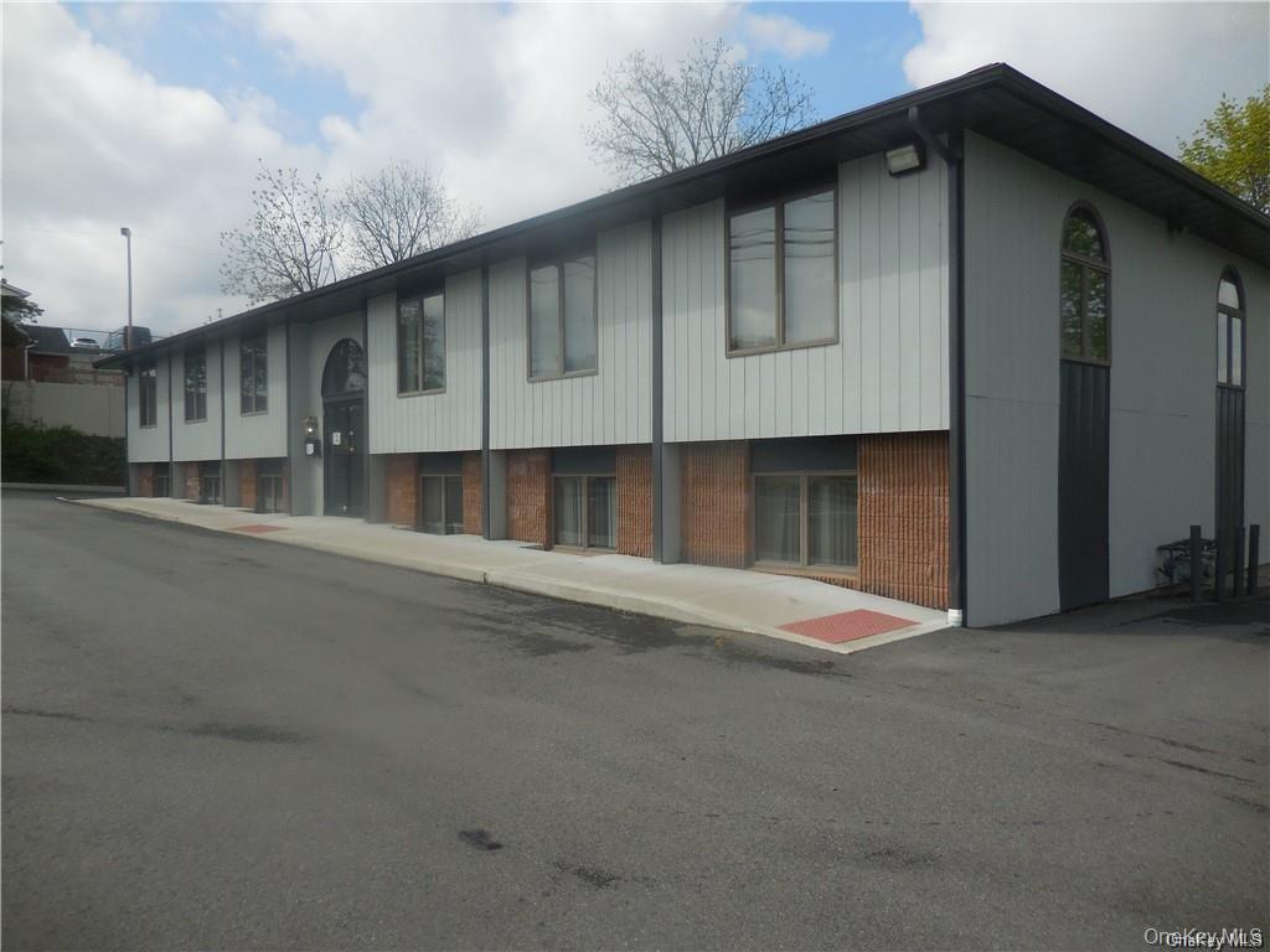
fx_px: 917
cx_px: 635
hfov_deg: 69.4
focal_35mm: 25
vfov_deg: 54.9
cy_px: 476
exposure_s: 1/640
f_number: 6.6
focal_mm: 4.5
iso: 125
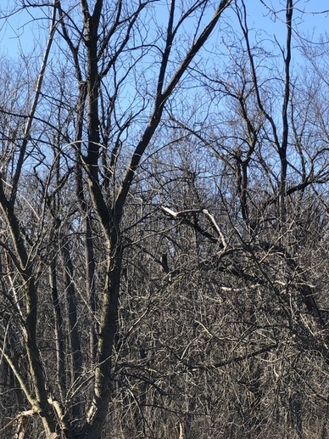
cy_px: 449
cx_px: 309
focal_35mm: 119
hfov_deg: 12.3
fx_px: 1507
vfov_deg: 16.2
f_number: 2.8
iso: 20
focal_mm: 6.6
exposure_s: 1/257
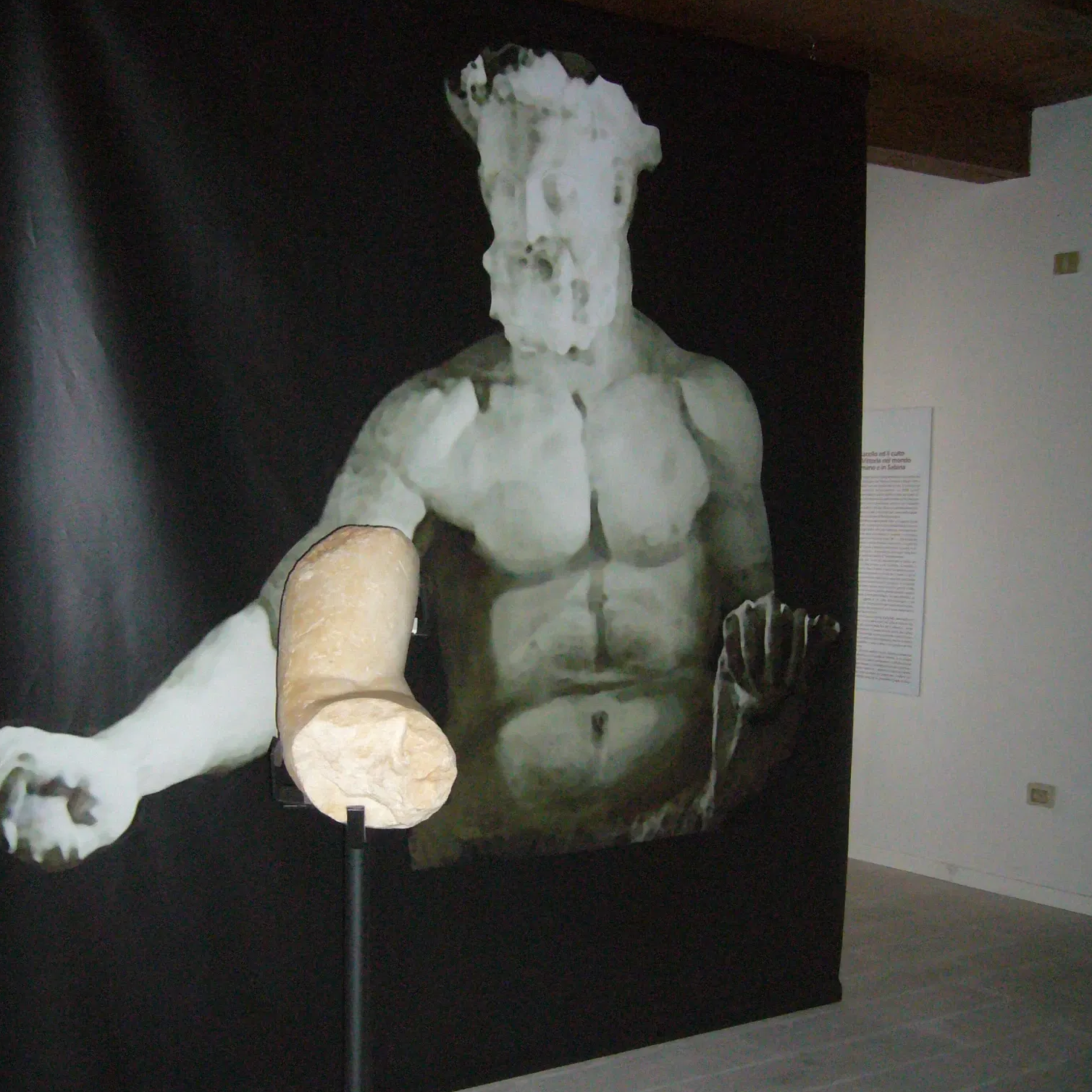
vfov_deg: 39.8
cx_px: 538
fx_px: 1499
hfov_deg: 40.0
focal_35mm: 42
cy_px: 674
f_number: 2.8
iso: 400
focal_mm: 5.8
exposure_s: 1/30
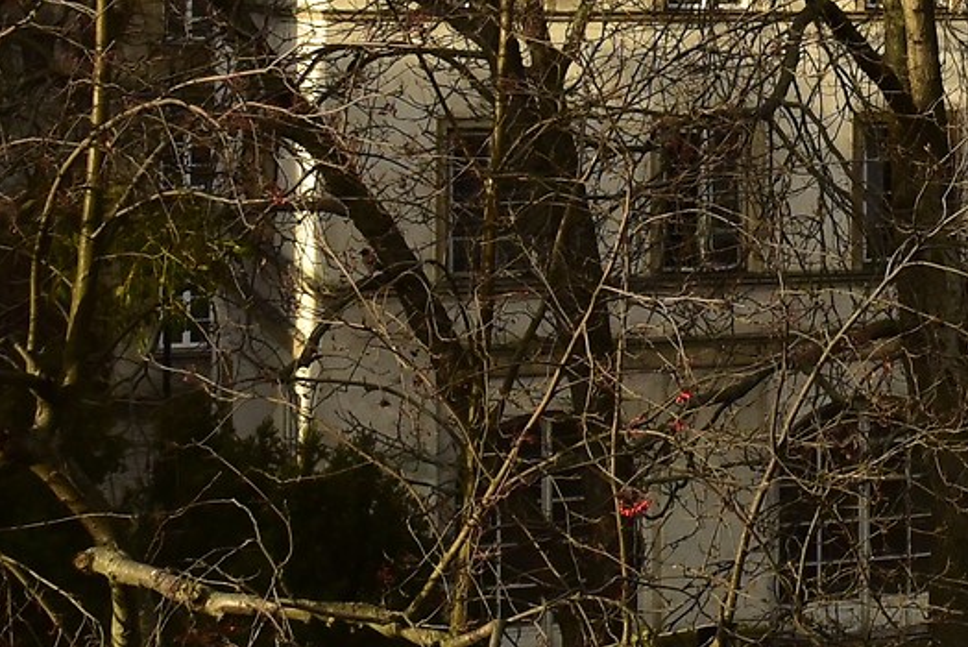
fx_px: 2959
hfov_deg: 16.8
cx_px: 1474
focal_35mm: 110
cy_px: -118
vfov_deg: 12.2
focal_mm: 24
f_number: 11
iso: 1600
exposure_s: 1/1000
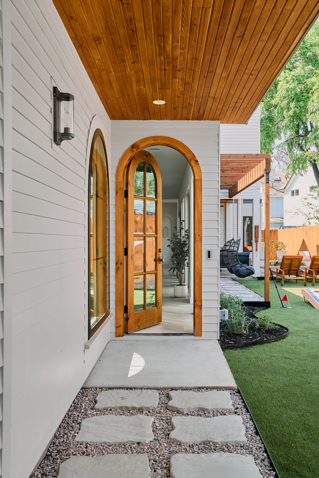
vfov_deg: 57.2
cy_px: 239
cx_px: 160
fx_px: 439
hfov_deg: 40.0
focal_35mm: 33
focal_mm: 33
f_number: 8
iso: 160
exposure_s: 1/40
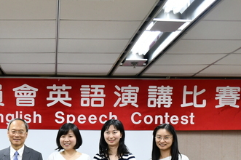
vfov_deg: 17.9
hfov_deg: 26.4
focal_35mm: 75
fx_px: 502
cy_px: 142
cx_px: 39
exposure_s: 1/80
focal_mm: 27
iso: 800
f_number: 4
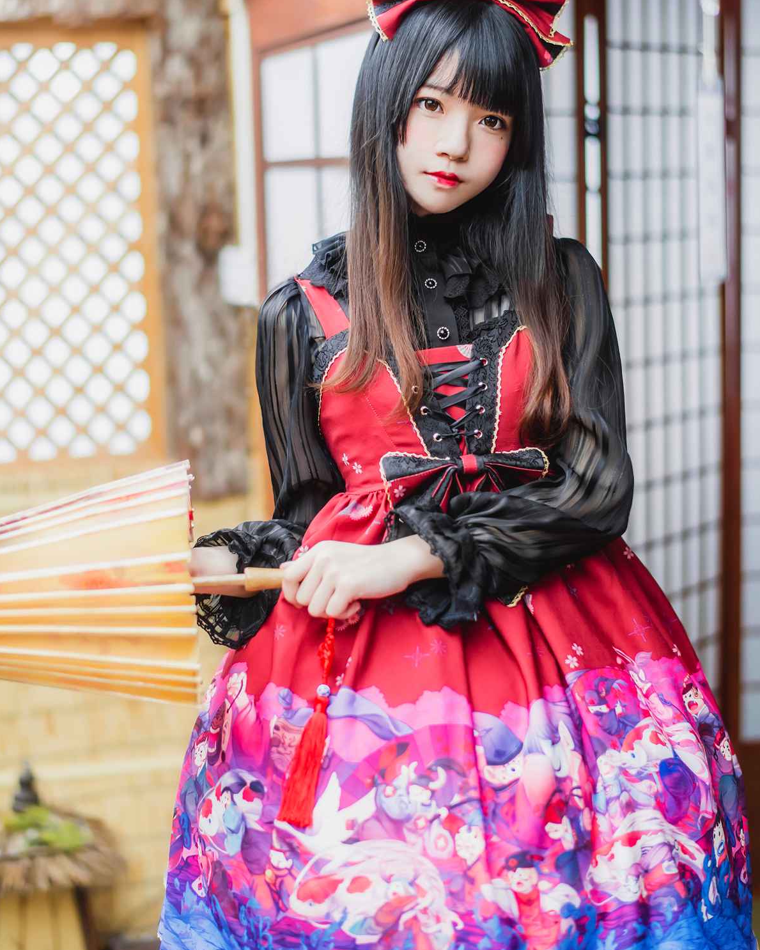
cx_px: 381
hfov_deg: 23.1
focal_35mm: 66
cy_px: 411
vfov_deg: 28.7
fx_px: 1855
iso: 640
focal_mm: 58
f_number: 1.6
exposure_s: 1/640
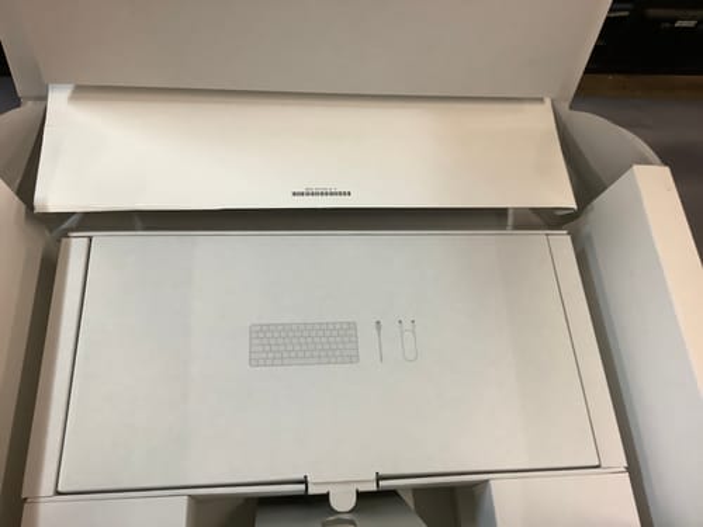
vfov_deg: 45.4
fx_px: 630
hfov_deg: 58.4
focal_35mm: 31
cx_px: 352
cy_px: 264
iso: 160
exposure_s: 1/50
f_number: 2.4
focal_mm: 3.3
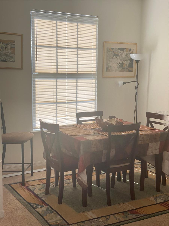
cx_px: 84
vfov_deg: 36.8
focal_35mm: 52
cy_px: 113
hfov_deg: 28.0
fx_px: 338
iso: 50
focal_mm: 6
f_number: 2
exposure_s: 1/121
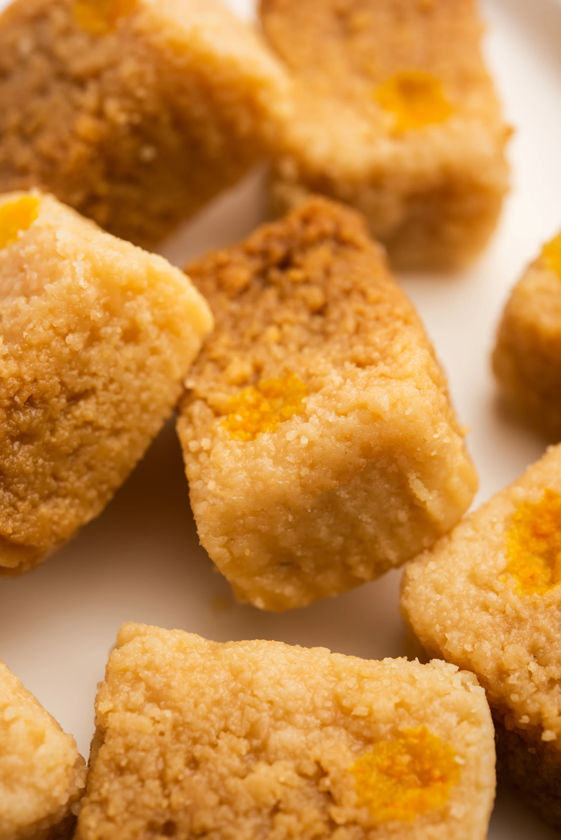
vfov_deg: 33.4
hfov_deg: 22.6
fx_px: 1401
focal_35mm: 60
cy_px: 420
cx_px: 280
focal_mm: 60
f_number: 7.1
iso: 100
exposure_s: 1/125
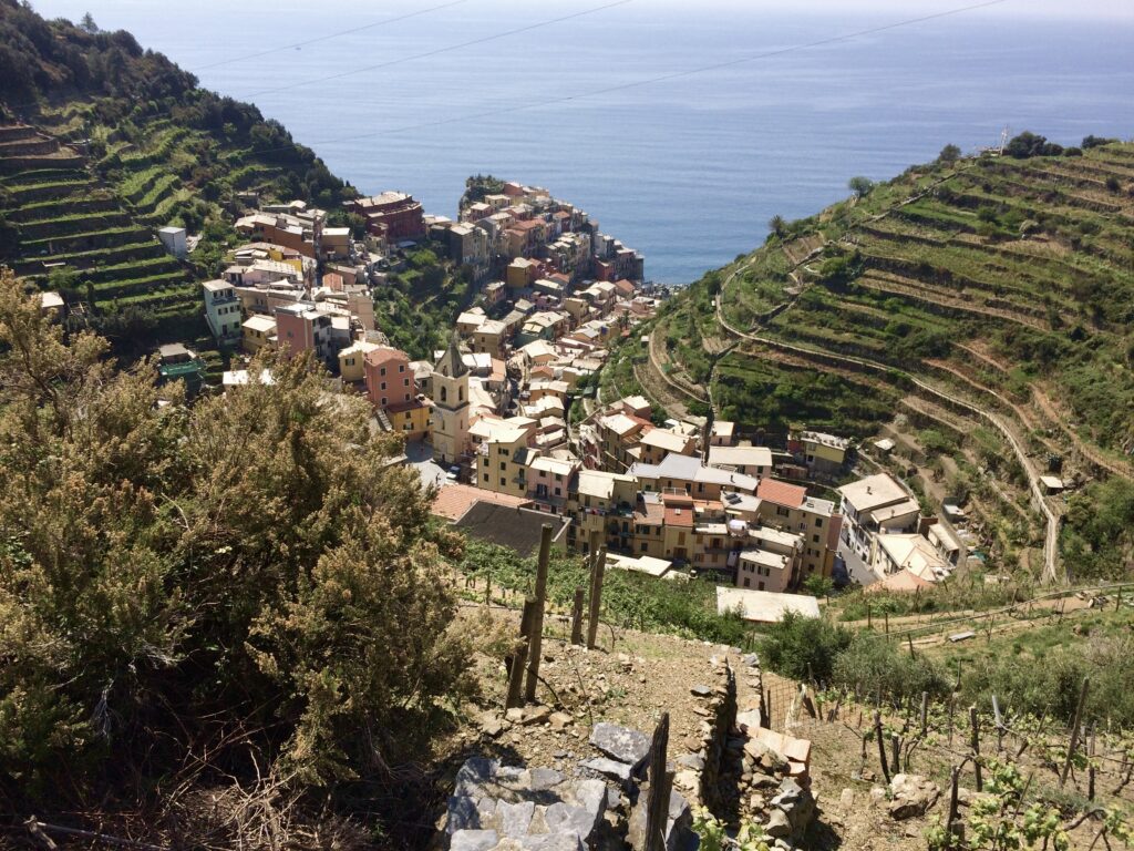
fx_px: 950
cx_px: 567
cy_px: 426
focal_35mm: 29
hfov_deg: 61.7
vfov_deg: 48.2
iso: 32
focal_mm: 4.15
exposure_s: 1/2415
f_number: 2.2
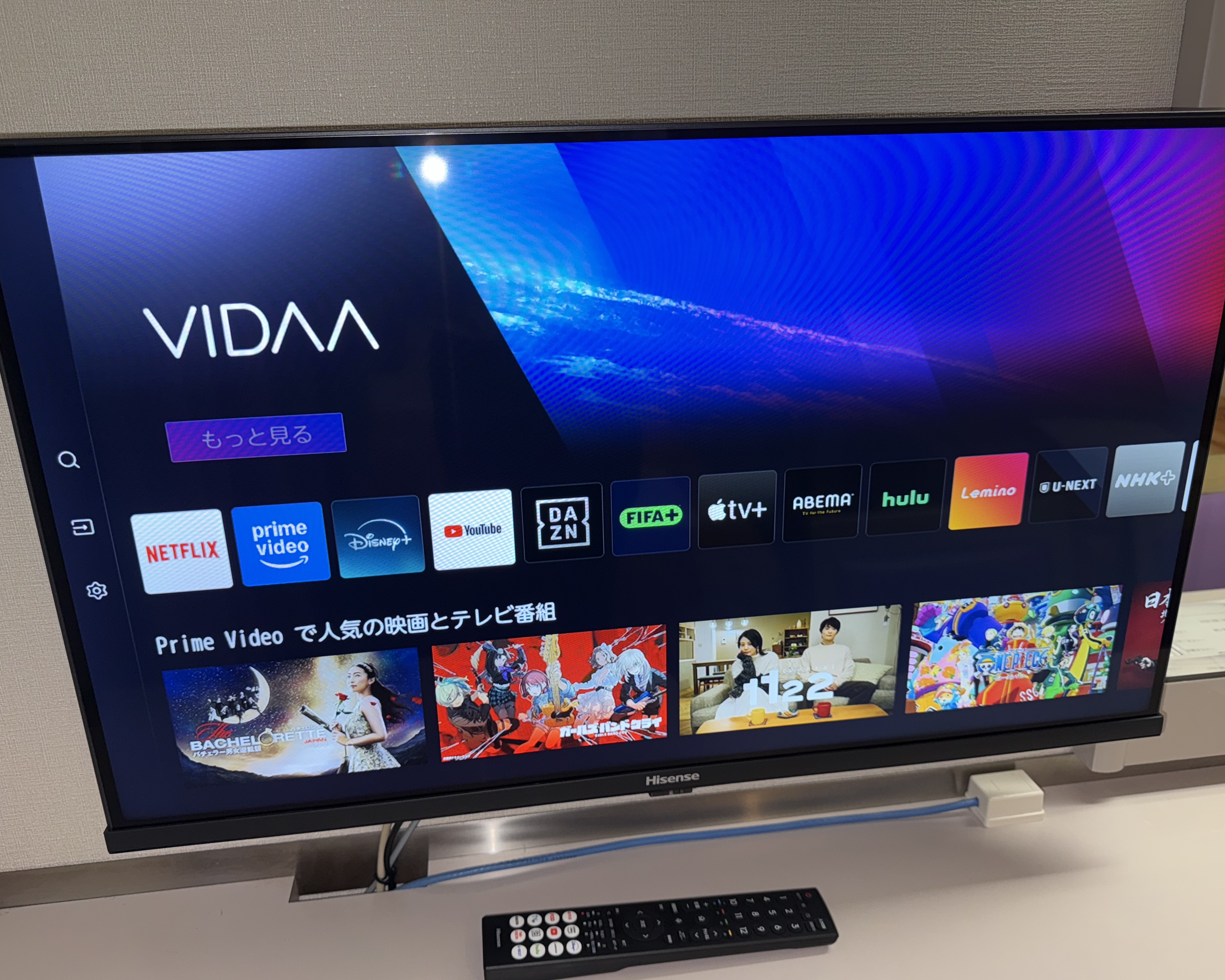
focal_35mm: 26
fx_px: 943
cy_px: 499
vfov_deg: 54.9
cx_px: 609
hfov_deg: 66.0
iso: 64
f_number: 1.78
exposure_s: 1/26
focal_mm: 6.76
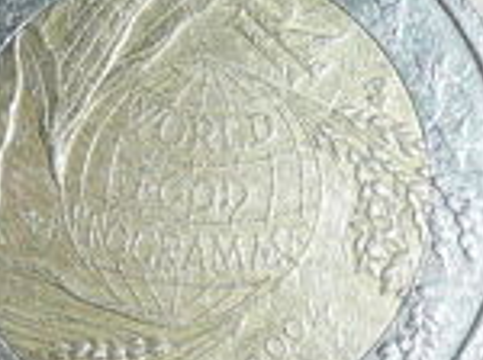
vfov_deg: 7.9
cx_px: 245
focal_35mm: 186
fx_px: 2591
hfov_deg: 10.6
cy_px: 334
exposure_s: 1/30
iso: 100
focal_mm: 7.8
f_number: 4.2
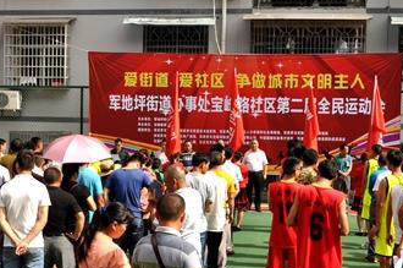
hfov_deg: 33.4
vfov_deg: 22.5
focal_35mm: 60
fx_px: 671
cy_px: 147
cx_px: 210
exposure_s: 1/500
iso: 500
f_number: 11
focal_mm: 22
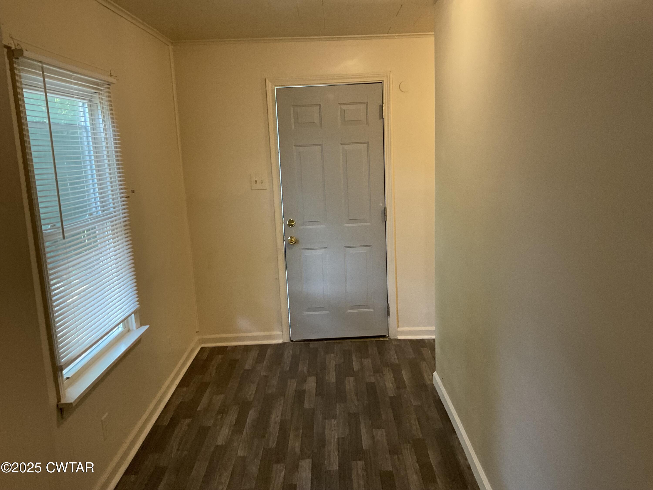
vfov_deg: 48.2
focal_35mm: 29
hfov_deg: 61.7
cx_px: 326
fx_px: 547
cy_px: 245
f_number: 1.8
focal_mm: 3
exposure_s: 1/60
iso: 160
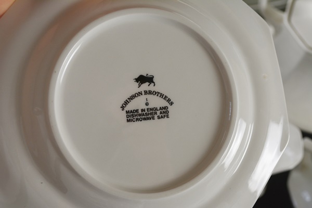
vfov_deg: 31.9
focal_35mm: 42
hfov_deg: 46.4
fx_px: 364
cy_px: 104
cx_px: 156
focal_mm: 28
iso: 320
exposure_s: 1/125
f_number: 5.6
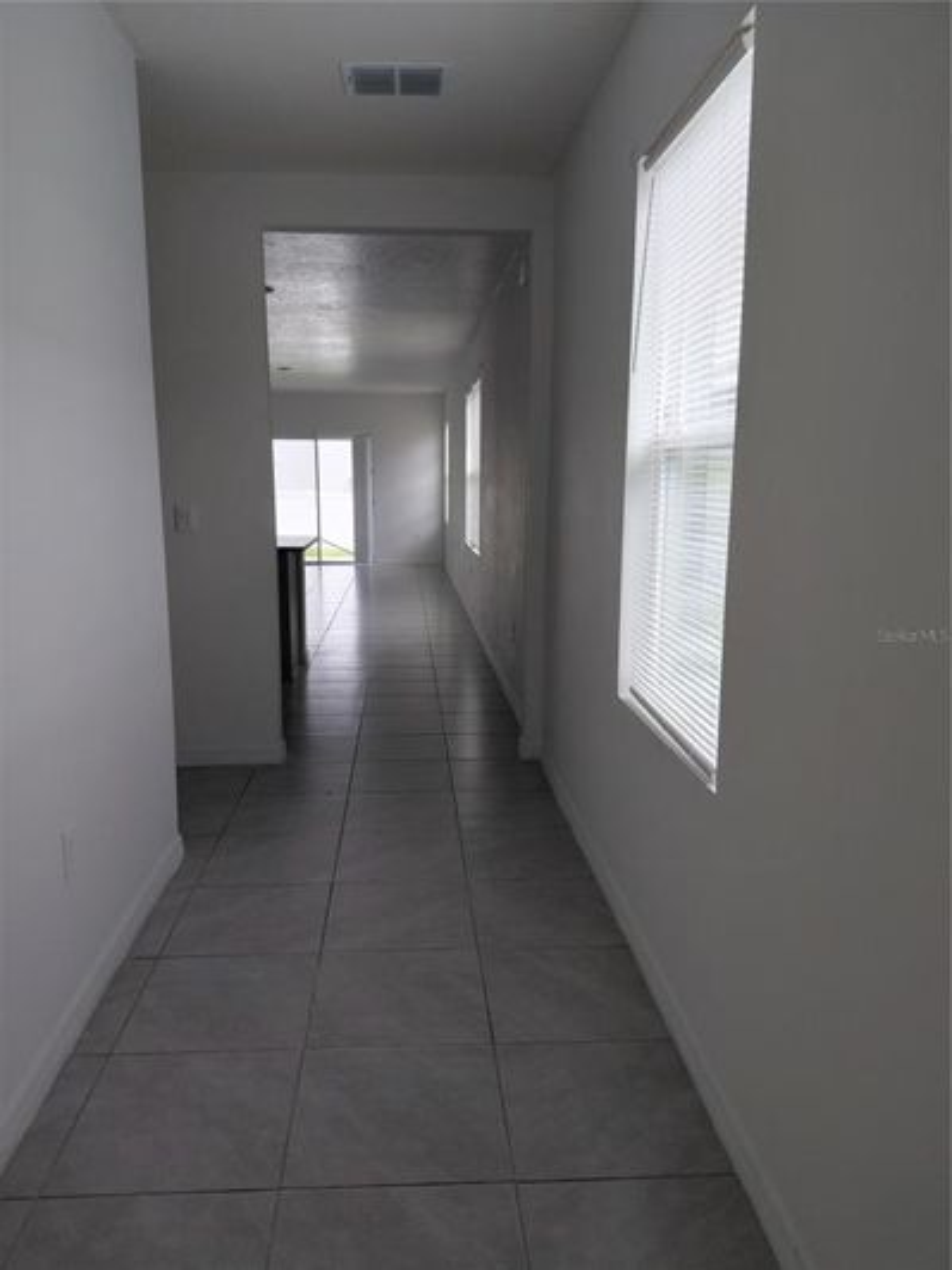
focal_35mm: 25
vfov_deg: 69.4
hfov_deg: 54.9
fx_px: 917
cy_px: 635
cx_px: 476
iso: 64
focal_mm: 4.69
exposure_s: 1/120
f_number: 1.8
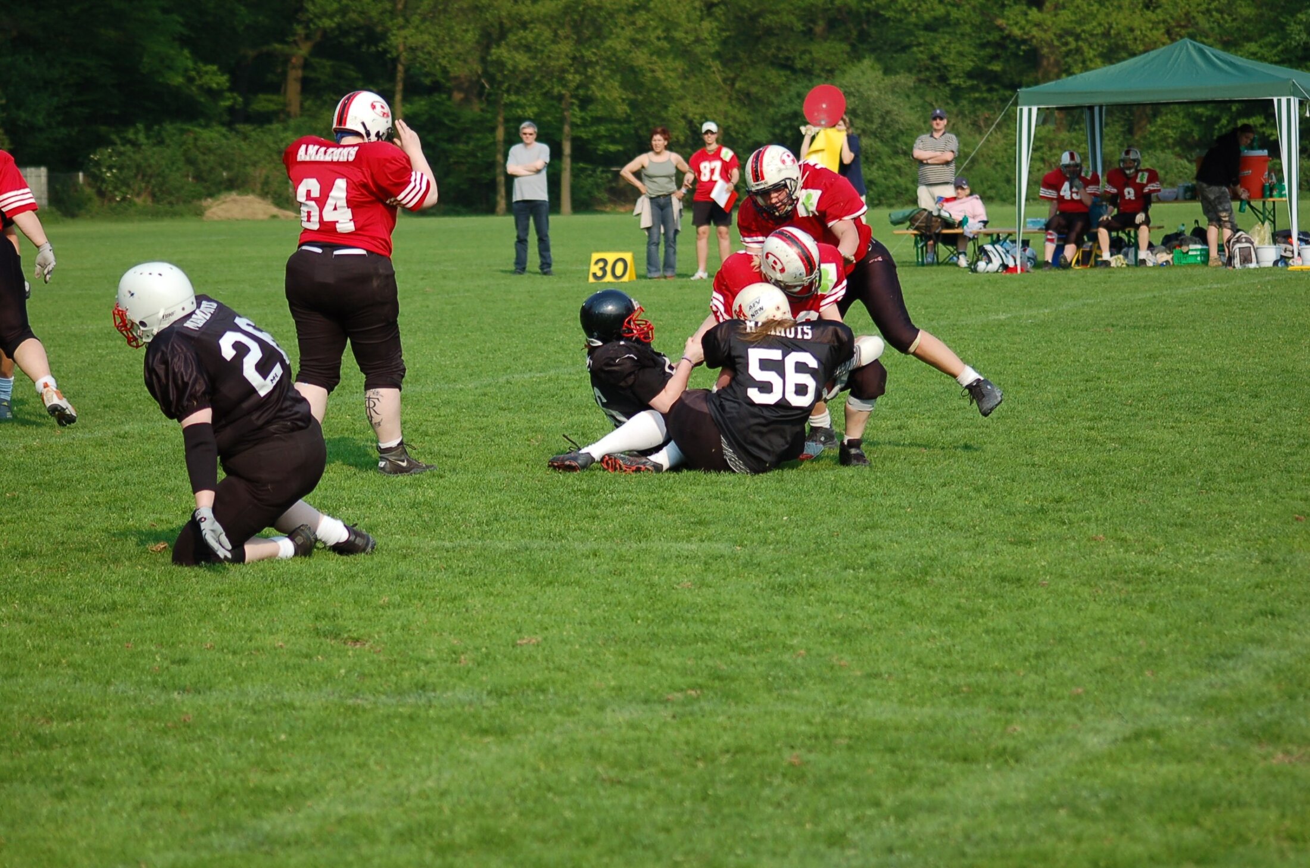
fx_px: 5176
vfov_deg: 9.6
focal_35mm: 142
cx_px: 655
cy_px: 434
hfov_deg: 14.4
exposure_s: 1/1000
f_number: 4.2
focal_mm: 95
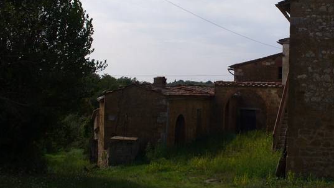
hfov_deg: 34.2
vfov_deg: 20.0
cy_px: 75
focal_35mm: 60
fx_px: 531
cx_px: 246
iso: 80
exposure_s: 1/500
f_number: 5.6
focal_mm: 6.1
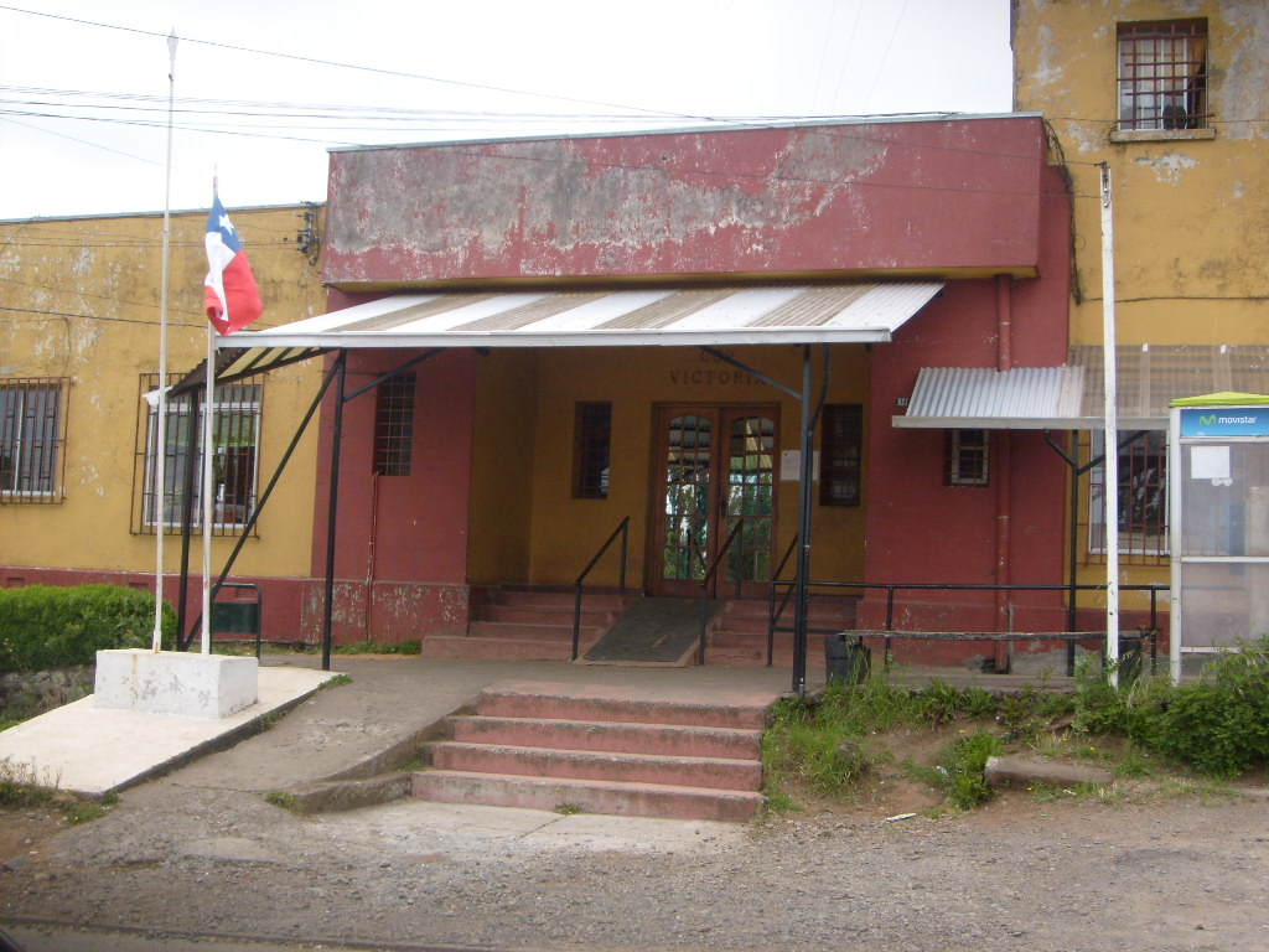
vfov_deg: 33.6
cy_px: 476
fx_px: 1576
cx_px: 634
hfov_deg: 43.9
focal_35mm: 43
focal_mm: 7.2
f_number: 7.7
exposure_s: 1/500
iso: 80
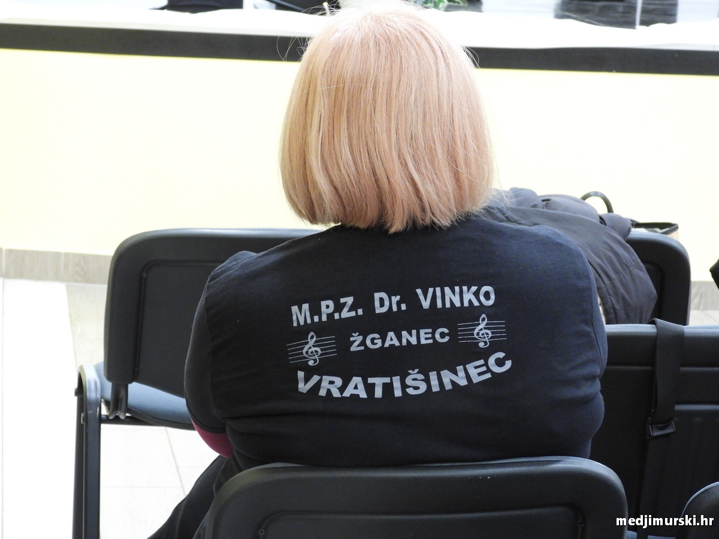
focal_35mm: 125
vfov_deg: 11.9
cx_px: 360
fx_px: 2596
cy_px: 270
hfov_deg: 15.8
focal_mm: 22.5
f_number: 4
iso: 800
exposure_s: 1/13
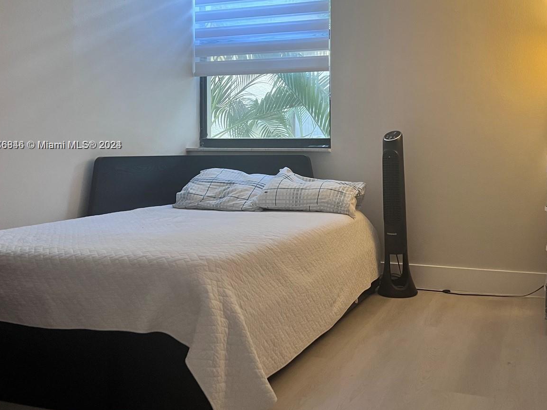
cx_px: 349
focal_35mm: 36
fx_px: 569
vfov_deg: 39.3
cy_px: 146
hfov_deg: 50.7
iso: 250
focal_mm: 5.7
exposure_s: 1/60
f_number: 1.5
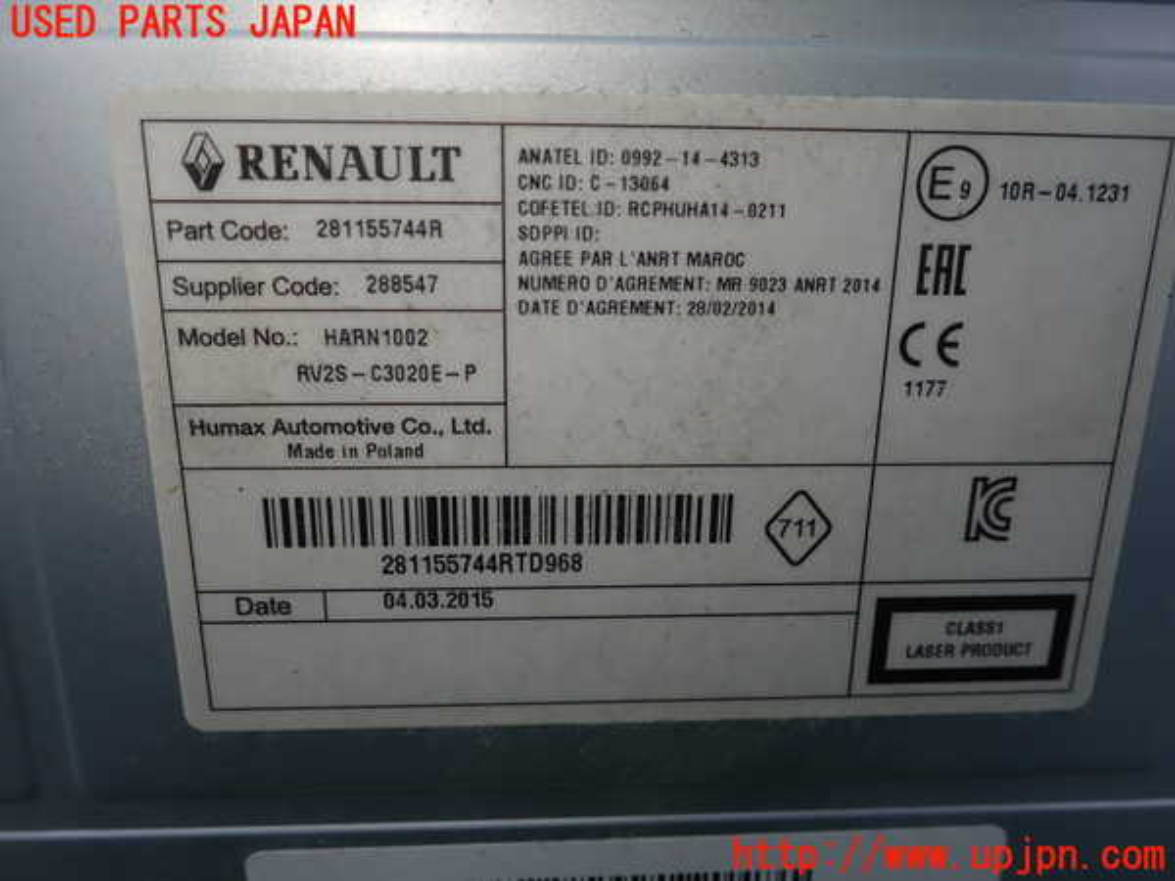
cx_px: 588
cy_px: 440
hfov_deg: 60.0
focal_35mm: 30
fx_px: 1018
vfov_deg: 46.8
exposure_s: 1/160
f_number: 2.3
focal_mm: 5.5
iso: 100
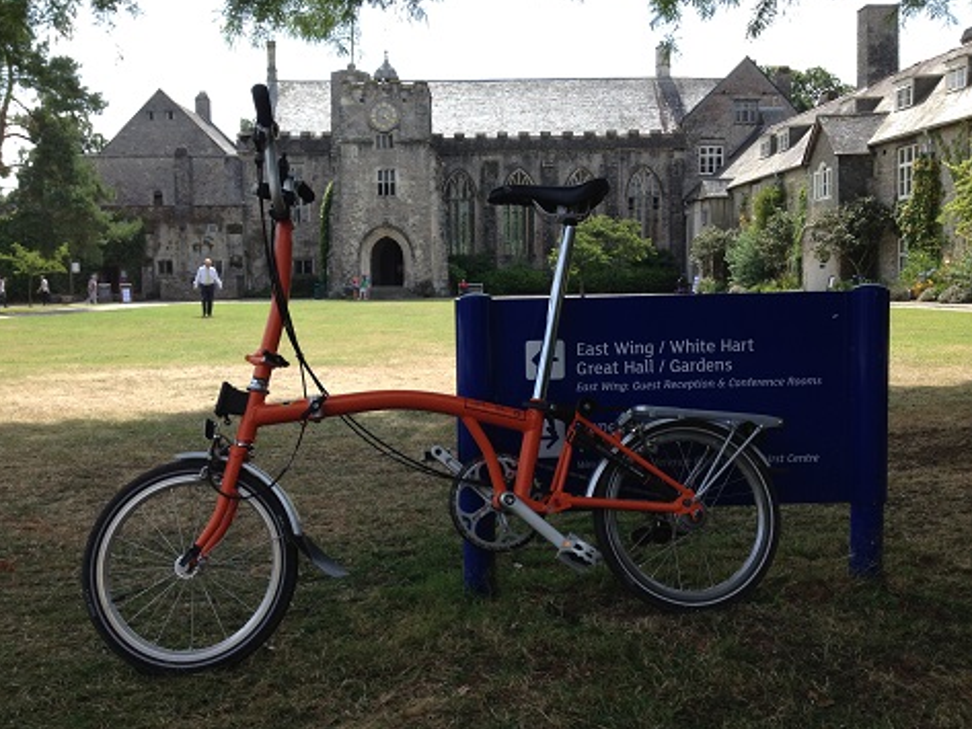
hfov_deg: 50.1
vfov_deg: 38.7
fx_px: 1039
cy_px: 360
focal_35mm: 37
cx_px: 464
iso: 50
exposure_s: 1/673
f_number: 2.4
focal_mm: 4.28
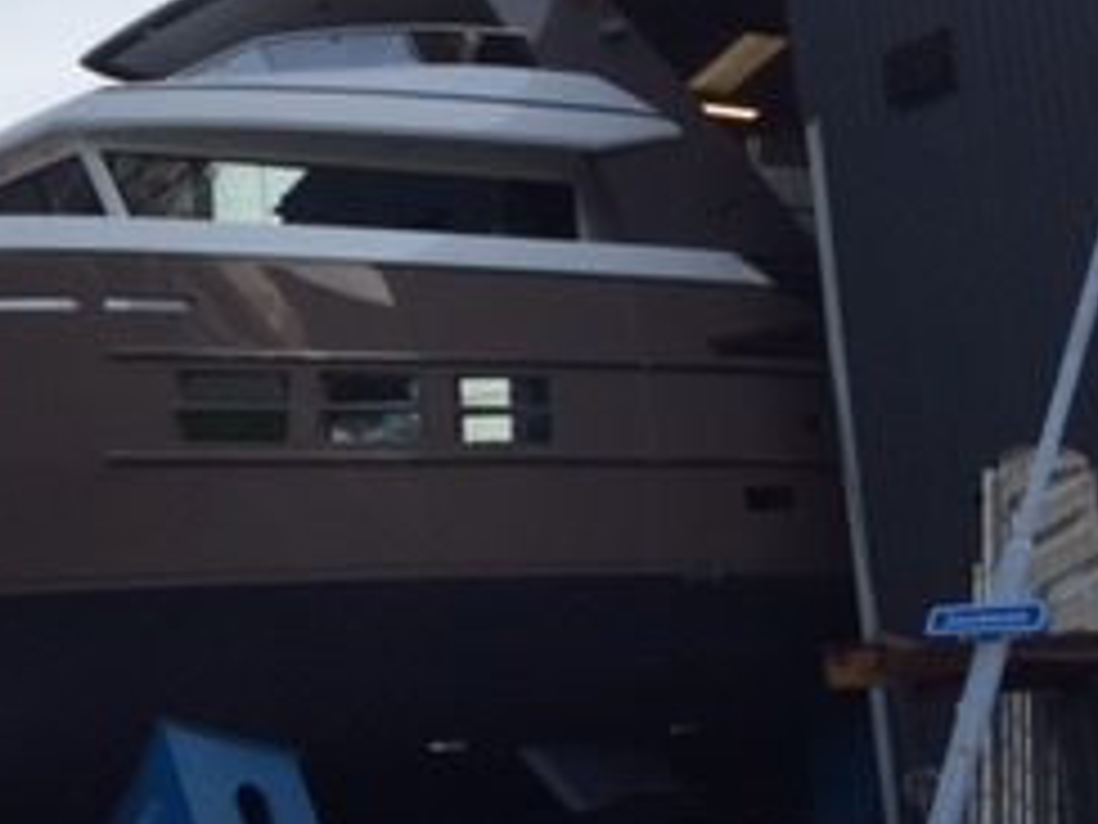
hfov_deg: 23.2
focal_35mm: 76
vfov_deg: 19.3
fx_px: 2411
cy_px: 558
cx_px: -266
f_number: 2.2
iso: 32
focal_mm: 4.15
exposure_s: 1/520
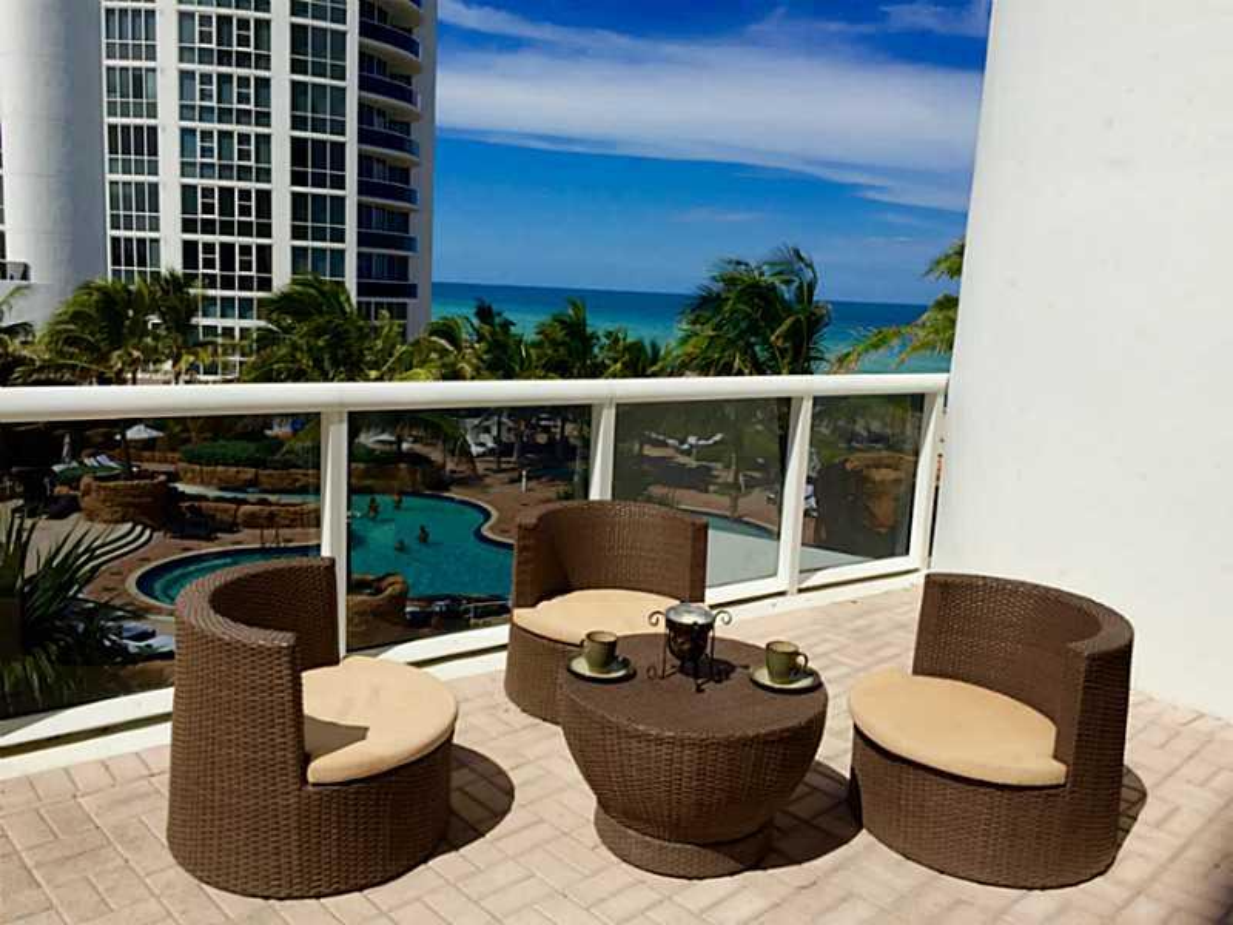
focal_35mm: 29
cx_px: 616
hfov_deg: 61.7
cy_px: 462
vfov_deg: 48.2
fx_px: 1033
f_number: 2.2
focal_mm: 4.15
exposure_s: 1/4405
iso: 32
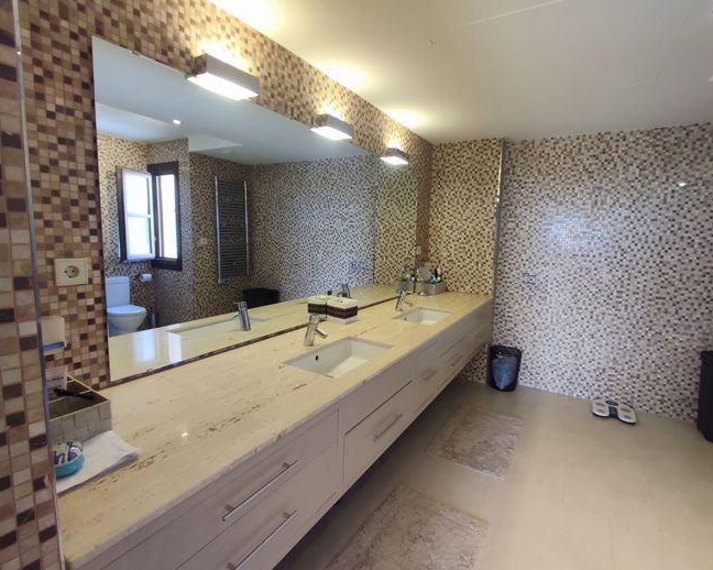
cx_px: 375
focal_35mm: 17
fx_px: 359
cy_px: 280
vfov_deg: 76.9
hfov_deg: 89.6
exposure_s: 1/50
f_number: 2.2
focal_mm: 1.65
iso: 214
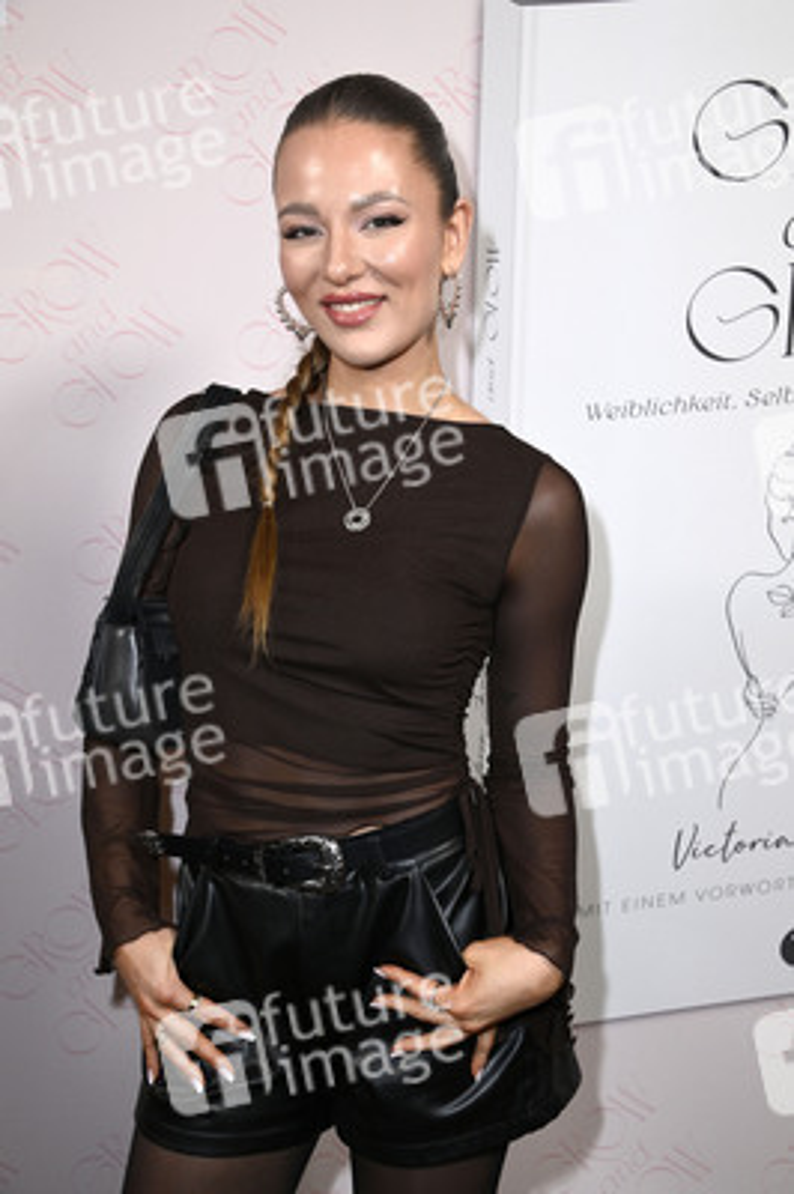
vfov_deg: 41.1
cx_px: 397
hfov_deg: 28.0
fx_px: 1591
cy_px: 597
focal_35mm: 48
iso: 1600
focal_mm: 48
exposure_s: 1/200
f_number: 5.6
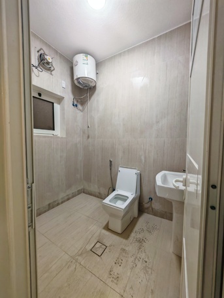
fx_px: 112
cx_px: 112
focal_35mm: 13
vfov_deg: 106.2
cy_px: 149
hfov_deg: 89.9
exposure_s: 1/60
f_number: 2
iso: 200
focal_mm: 1.82
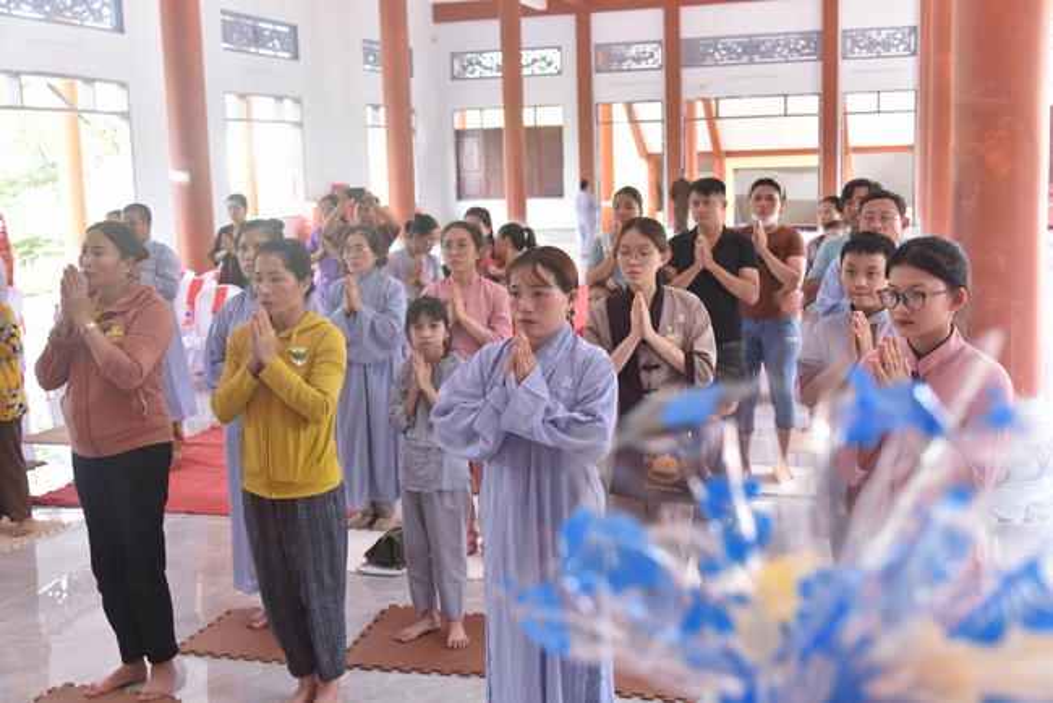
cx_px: 526
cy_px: 352
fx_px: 1170
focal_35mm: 40
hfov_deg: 48.4
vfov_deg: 33.4
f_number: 5
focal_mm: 40
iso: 1600
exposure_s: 1/125
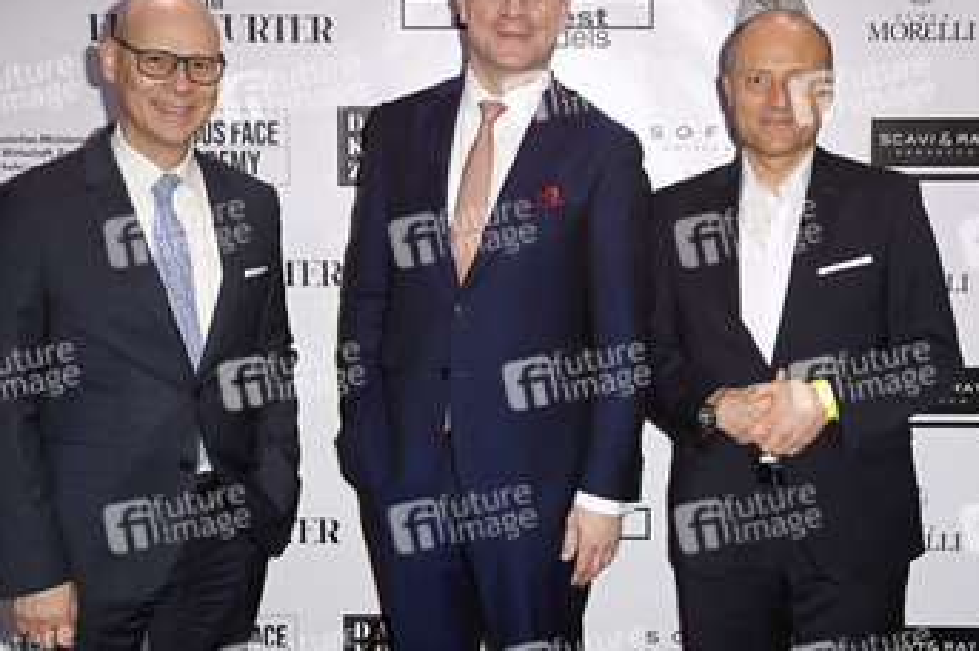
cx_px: 501
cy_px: 306
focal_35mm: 50
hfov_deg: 39.6
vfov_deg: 26.9
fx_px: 1358
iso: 800
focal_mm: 38
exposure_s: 1/250
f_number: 5.6
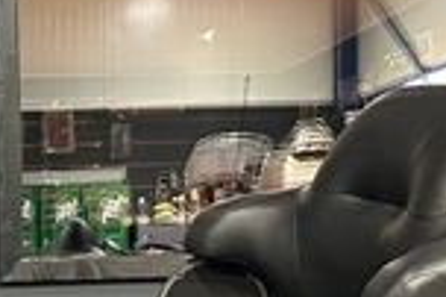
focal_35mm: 114
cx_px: -156
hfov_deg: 16.8
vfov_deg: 11.4
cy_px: 473
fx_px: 1411
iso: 400
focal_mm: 5.7
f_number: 1.5
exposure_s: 1/45
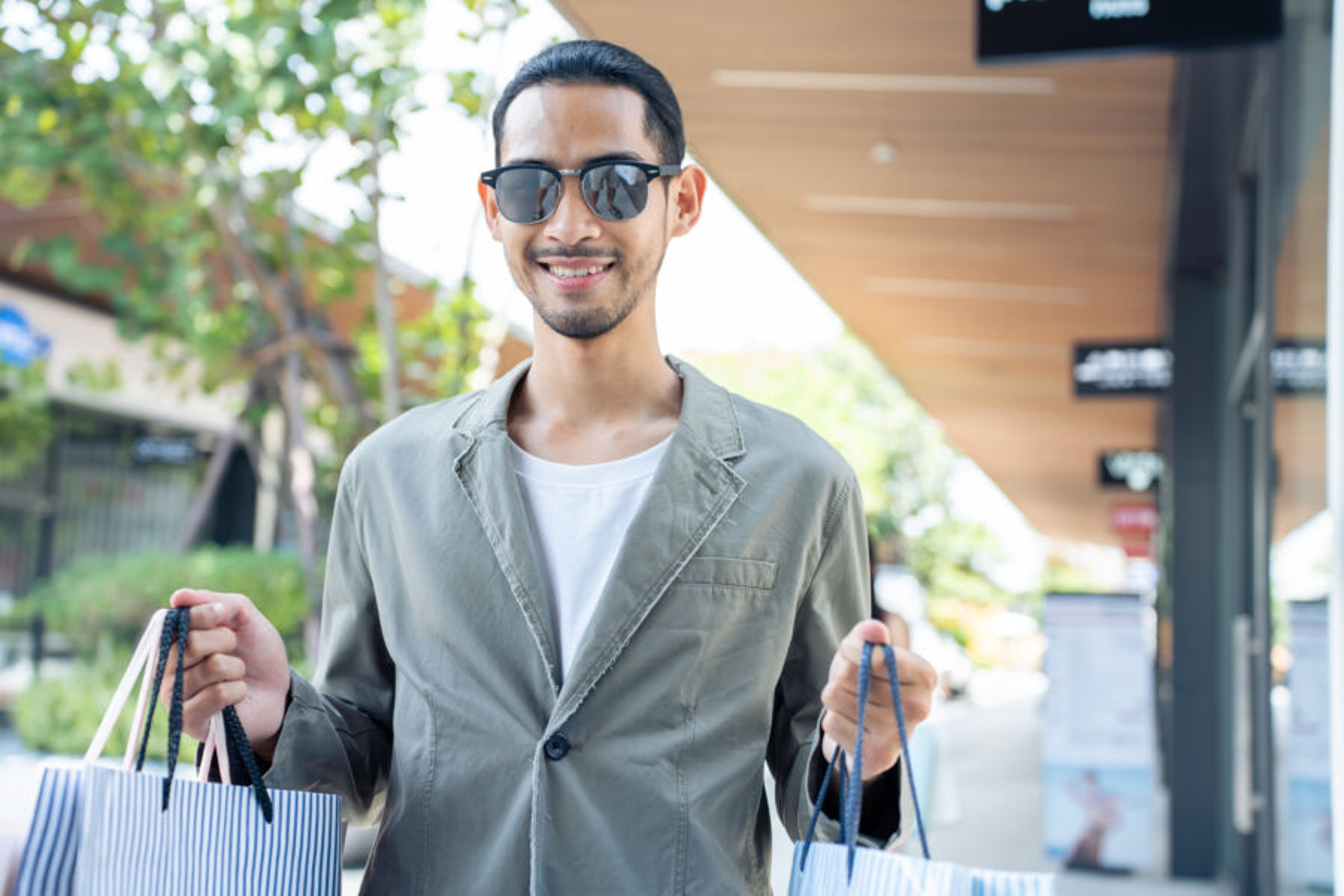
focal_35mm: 46
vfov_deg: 29.2
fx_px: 1717
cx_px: 672
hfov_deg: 42.7
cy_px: 448
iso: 500
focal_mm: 46
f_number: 2.8
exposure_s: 1/640
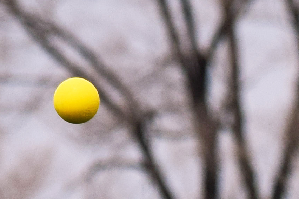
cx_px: 366
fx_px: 16676
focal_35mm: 2008
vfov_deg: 0.7
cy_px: 598
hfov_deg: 1.0
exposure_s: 1/2000
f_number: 8
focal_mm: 190
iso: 400
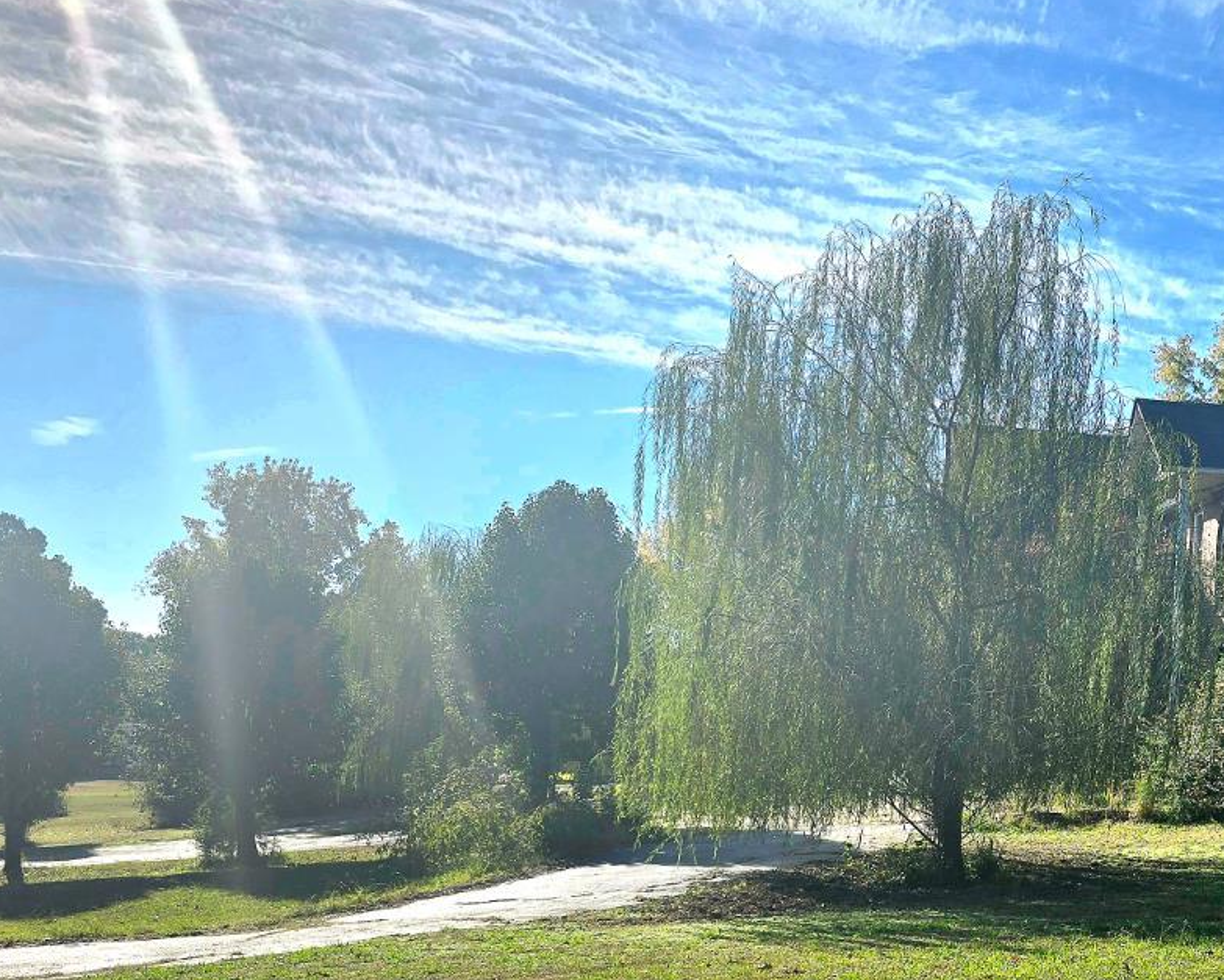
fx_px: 1558
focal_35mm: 43
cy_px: 735
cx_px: 1016
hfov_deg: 40.7
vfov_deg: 34.2
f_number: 1.7
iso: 12
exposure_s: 1/2000
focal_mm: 6.3
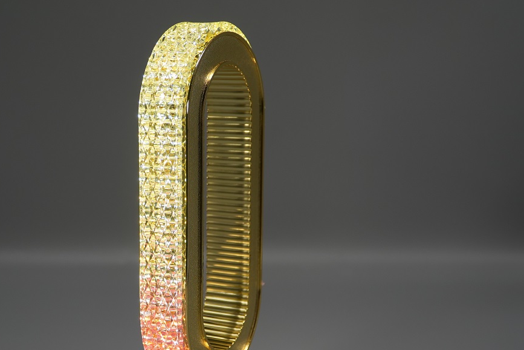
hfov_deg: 33.2
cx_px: 192
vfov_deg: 22.5
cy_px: 234
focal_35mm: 60
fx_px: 873
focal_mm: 28
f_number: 4
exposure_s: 1/160
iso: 200
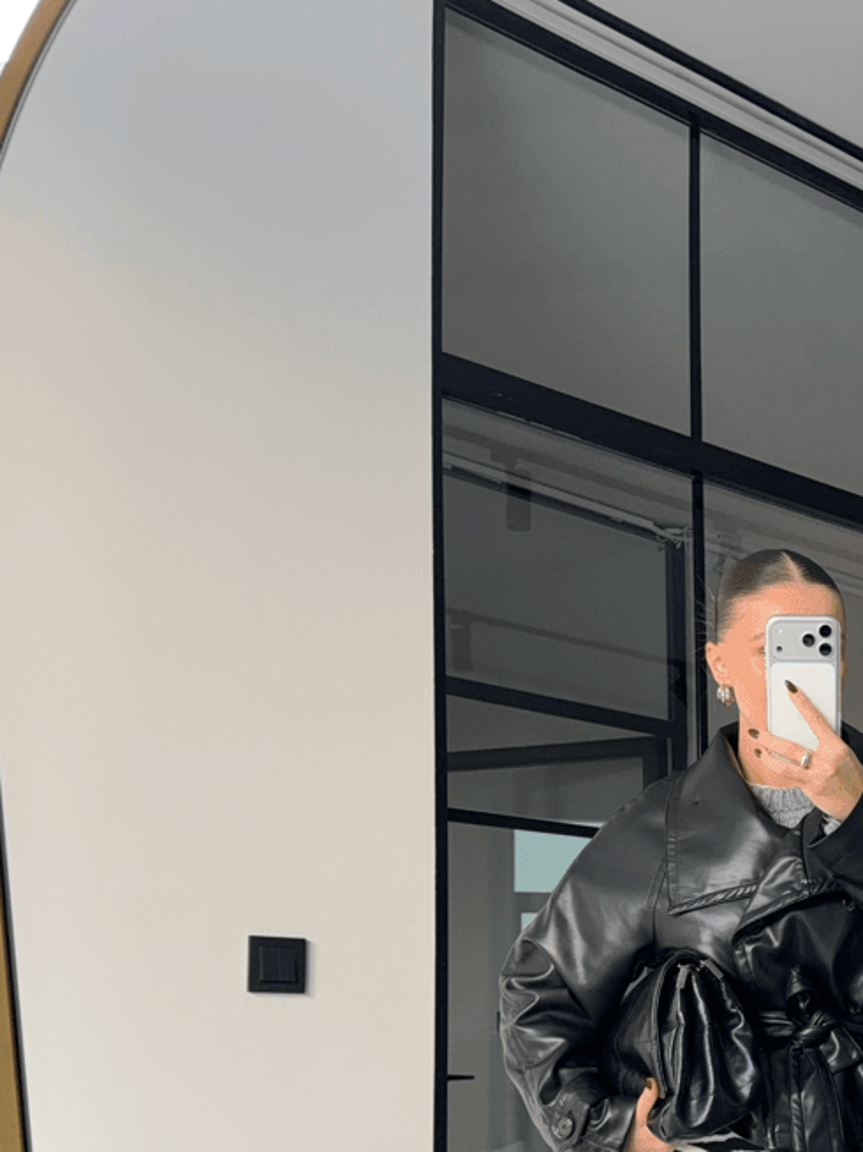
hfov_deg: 29.2
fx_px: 1563
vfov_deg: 39.0
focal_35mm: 47
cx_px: 826
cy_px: 914
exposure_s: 1/121
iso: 100
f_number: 1.78
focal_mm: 6.76
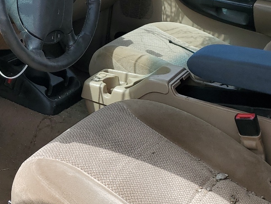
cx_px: 50
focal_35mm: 64
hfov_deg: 29.5
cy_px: 85
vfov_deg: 22.9
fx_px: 501
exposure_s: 1/1429
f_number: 1.5
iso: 50
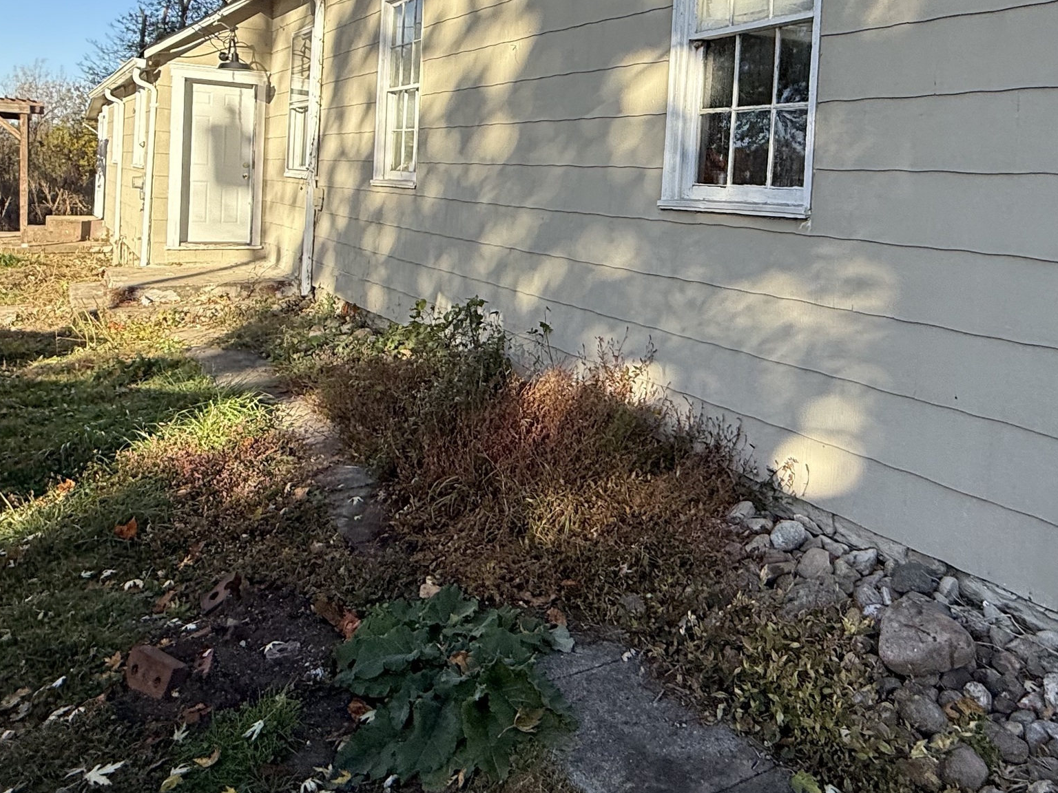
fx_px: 856
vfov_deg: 48.2
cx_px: 652
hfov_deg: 62.7
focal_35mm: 28
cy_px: 218
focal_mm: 2.22
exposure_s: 1/638
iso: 50
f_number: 2.2
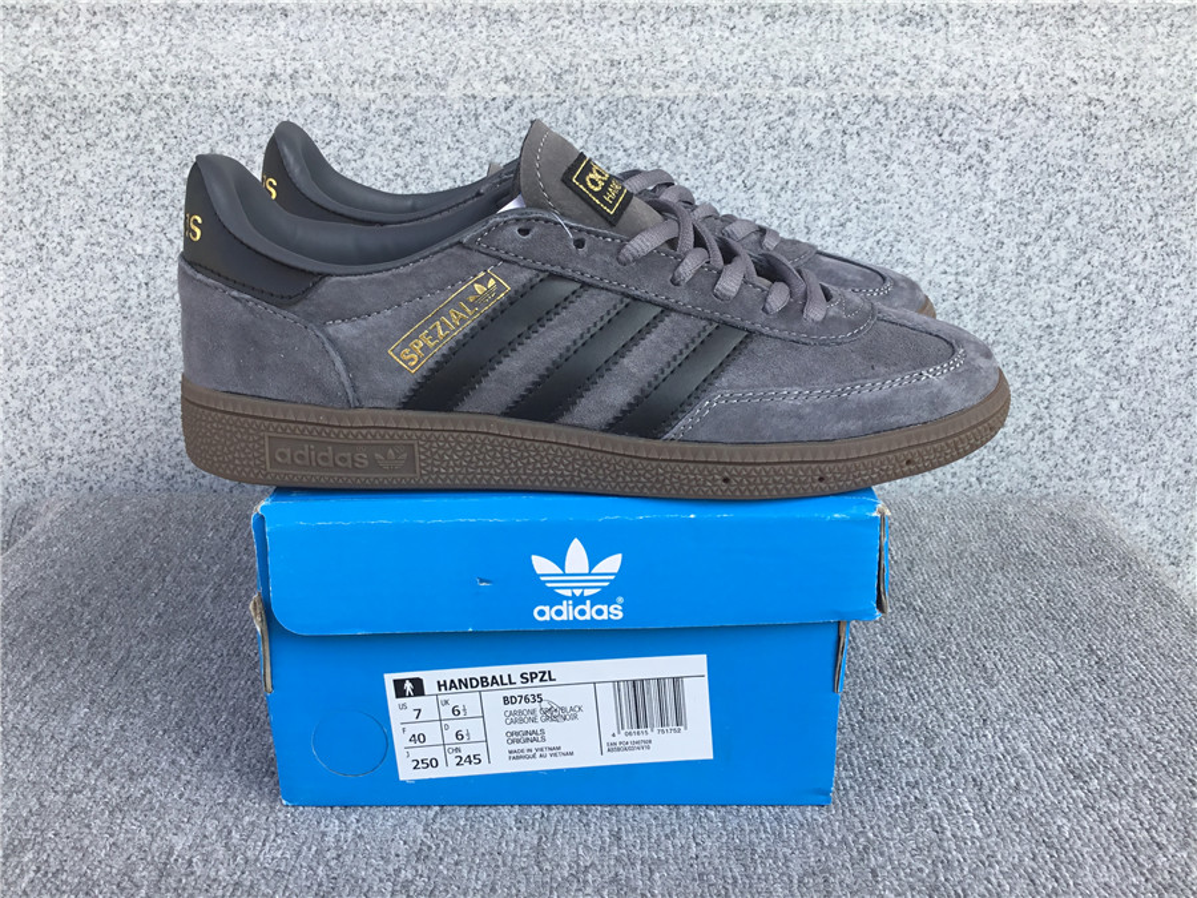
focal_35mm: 31
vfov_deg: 45.4
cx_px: 598
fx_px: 1072
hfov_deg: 58.4
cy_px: 449
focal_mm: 3.3
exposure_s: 1/207
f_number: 2.4
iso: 25
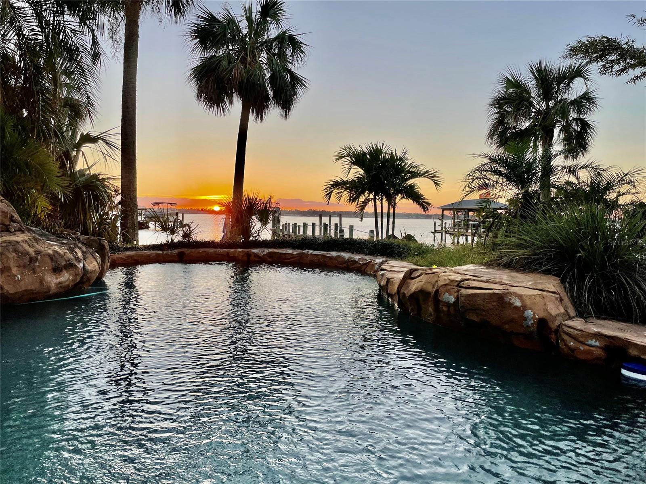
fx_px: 485
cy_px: 242
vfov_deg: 53.1
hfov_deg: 67.3
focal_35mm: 26
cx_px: 323
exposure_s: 1/622
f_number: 1.6
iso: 32
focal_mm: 4.2
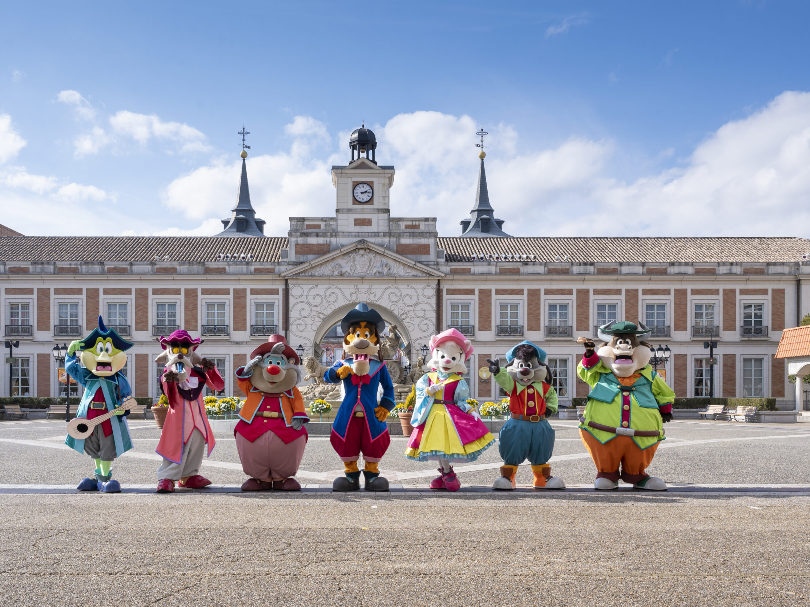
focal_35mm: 33
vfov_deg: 43.5
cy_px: 299
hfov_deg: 55.9
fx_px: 762
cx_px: 364
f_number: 10
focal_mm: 29.5
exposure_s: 1/200
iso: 100
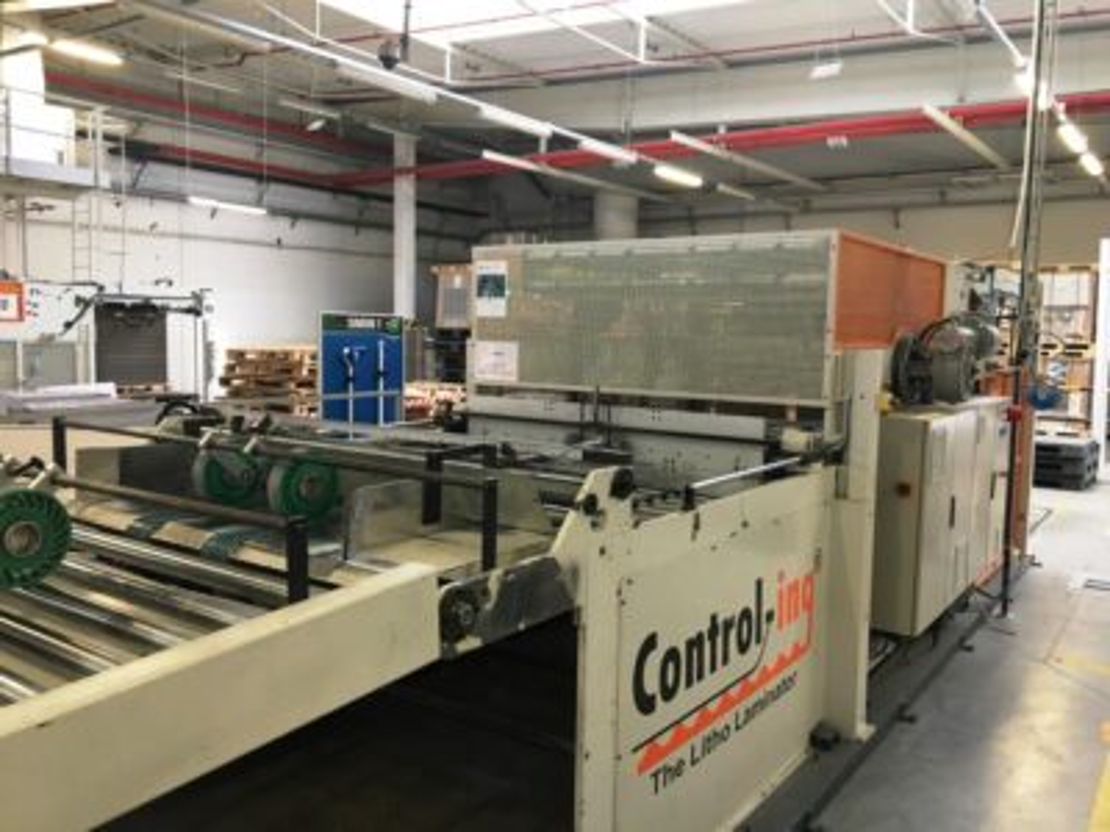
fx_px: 930
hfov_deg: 61.7
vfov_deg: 48.2
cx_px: 555
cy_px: 416
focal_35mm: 29
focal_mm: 4.15
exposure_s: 1/33
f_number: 2.2
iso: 125
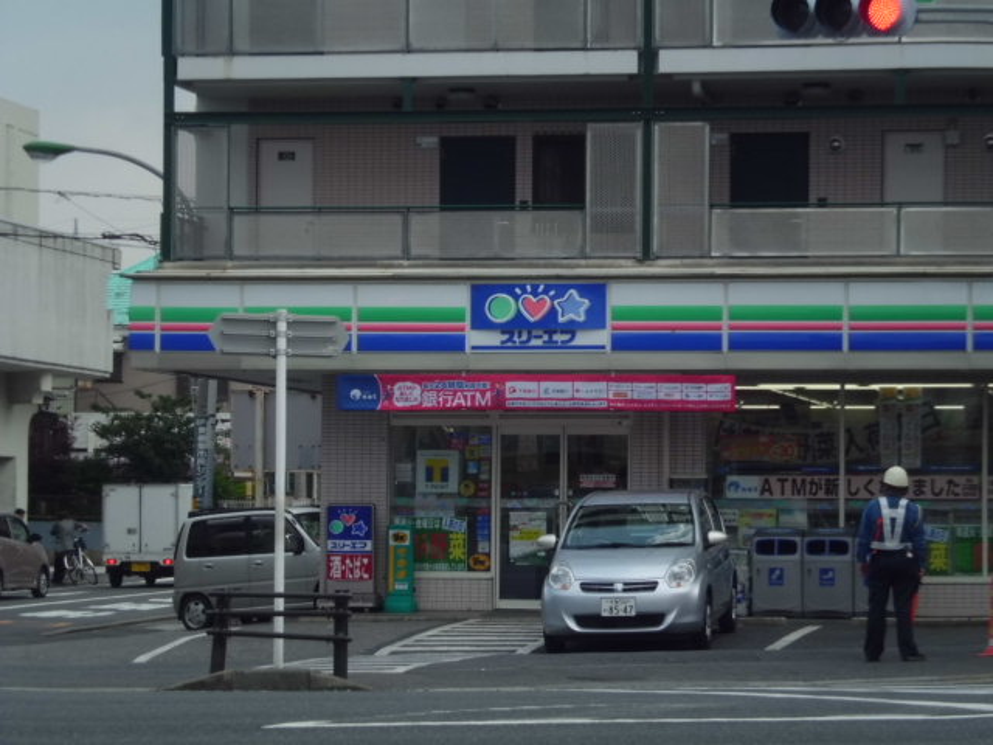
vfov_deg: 11.4
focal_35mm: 130
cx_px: 496
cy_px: 372
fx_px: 3729
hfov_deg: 15.2
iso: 64
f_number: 6.5
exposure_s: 1/200
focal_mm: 23.5
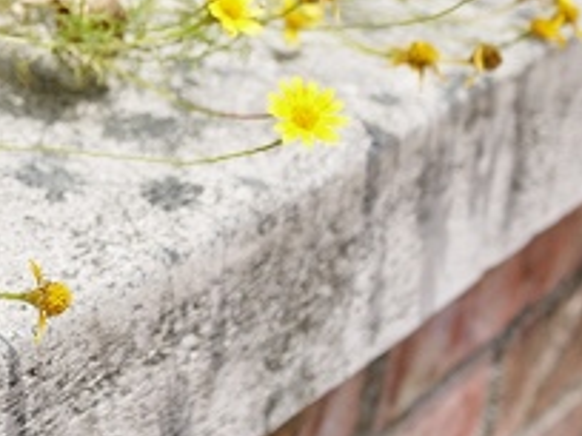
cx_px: -126
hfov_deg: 20.7
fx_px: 1480
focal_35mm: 88
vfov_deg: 16.1
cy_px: -94
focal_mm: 14
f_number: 3.5
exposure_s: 1/1300
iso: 100
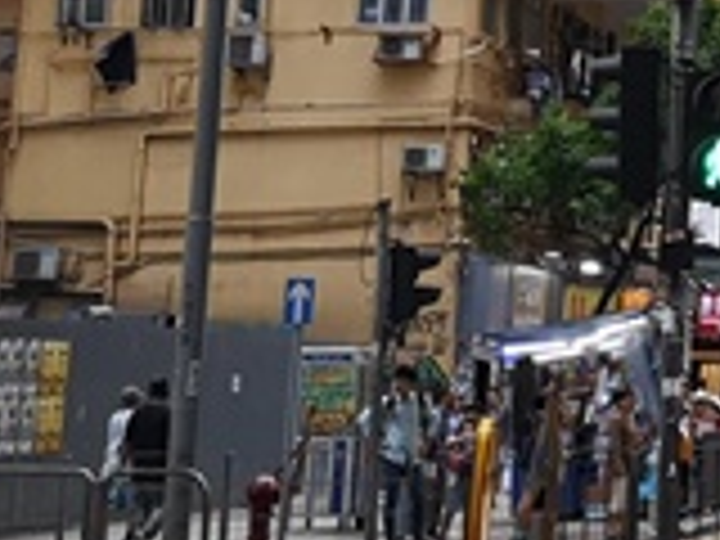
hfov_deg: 13.6
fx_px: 2808
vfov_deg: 10.5
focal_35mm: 135
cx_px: 1143
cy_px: -320
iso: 50
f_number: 1.8
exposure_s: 1/108
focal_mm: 3.95
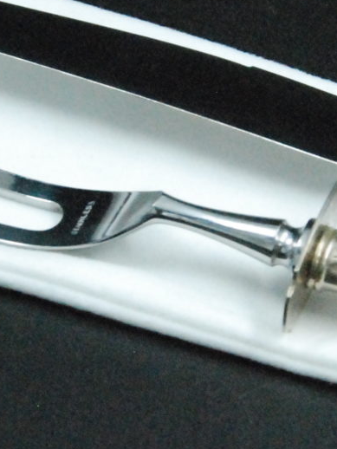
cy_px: 103
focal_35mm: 274
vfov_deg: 7.2
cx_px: 280
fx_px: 3554
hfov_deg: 5.4
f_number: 9
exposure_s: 1/320
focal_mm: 48
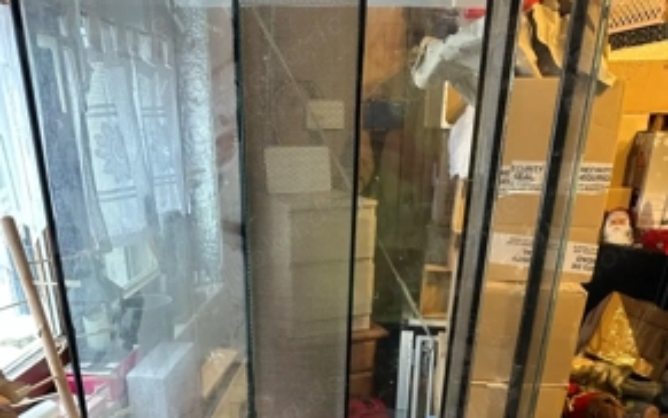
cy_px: 448
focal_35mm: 35
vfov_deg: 32.4
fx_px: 637
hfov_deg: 55.3
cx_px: 326
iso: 640
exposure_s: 1/50
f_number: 1.78
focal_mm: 6.86
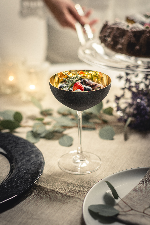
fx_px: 468
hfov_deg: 18.2
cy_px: 112
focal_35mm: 75
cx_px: 75
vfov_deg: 27.0
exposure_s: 1/200
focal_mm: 50
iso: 320
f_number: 2
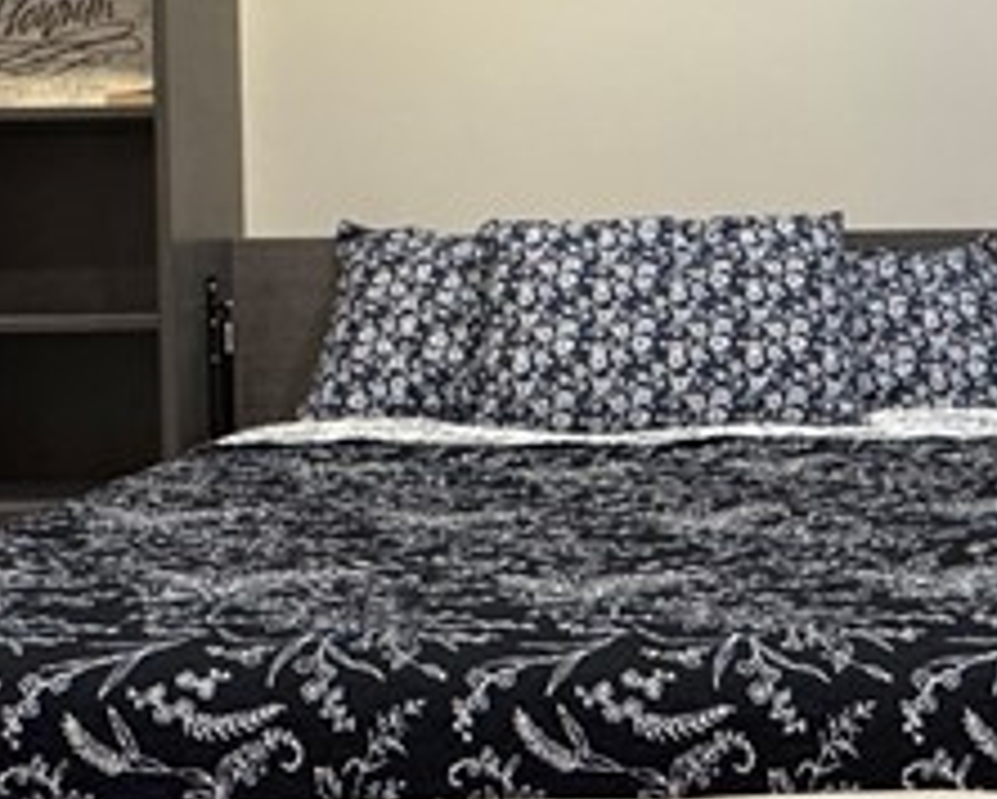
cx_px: 737
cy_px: 265
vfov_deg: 24.1
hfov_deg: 29.6
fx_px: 1861
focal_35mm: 63
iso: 500
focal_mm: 2.22
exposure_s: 1/60
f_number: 2.2
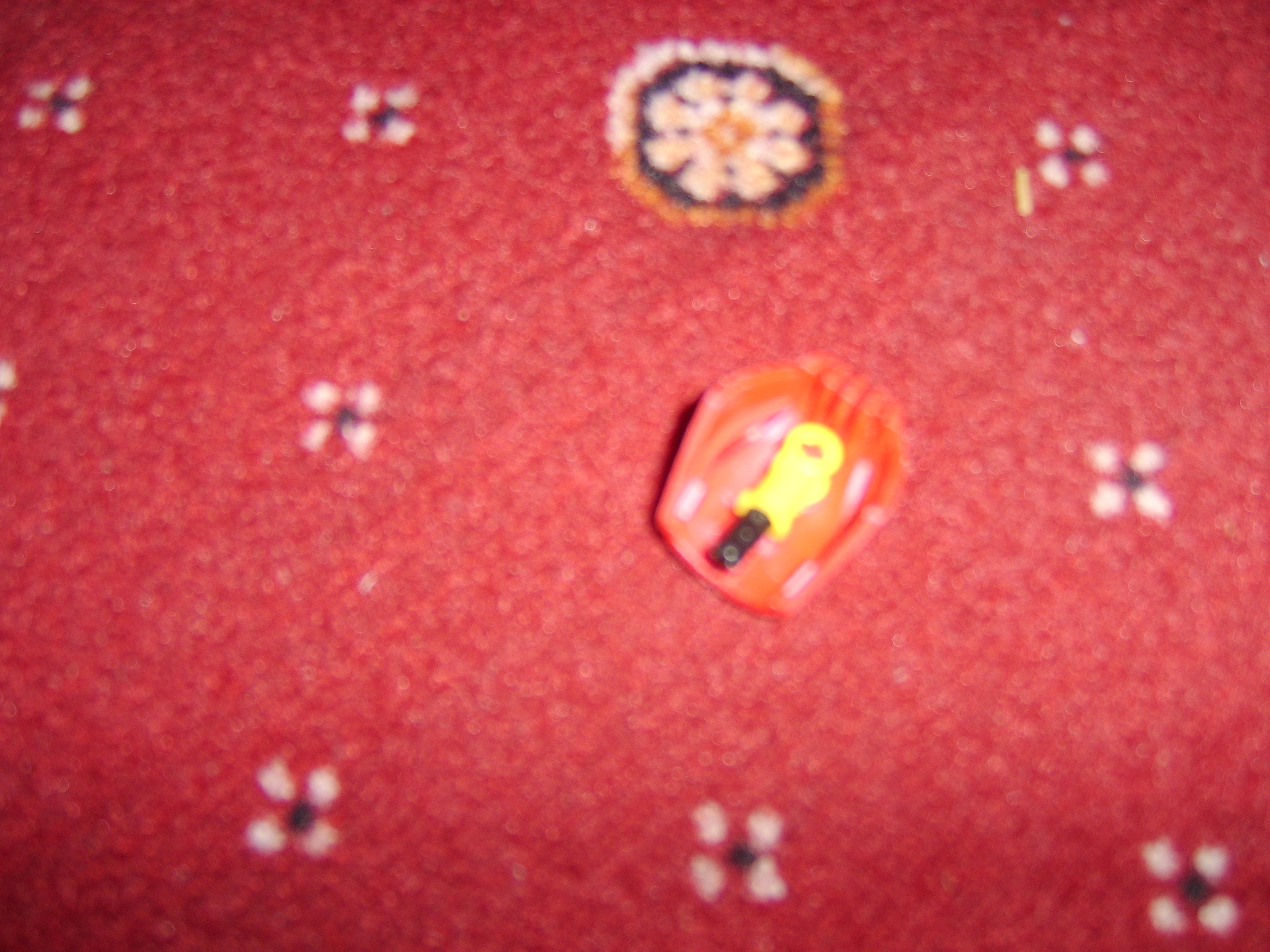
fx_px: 1137
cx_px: 635
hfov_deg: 58.4
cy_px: 476
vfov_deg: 45.4
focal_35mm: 31
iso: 141
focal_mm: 8.13
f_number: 2.7
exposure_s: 1/30
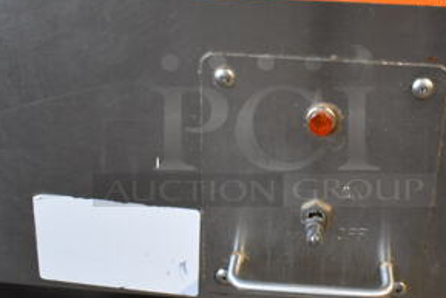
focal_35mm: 57
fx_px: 706
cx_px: 265
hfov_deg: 34.9
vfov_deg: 23.8
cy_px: 125
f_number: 3.5
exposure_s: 1/125
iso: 4500
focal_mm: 18
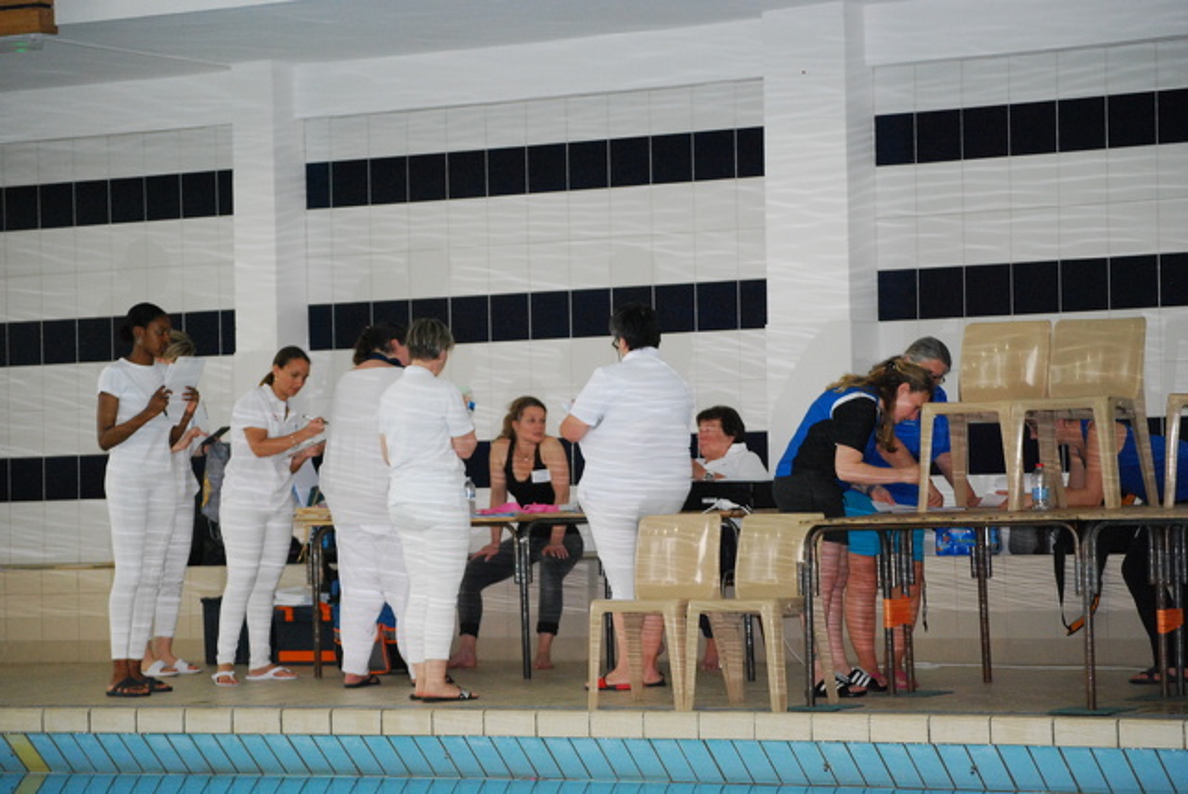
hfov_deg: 16.6
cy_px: 397
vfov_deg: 11.2
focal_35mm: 123
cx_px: 594
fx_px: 4063
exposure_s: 1/125
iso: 1250
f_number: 4.5
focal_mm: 82
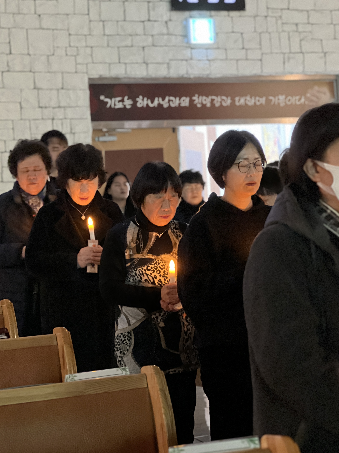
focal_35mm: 83
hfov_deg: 17.8
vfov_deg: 23.6
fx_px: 1084
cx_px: 174
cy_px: 218
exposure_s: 1/15
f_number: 2.8
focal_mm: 9
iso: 2000
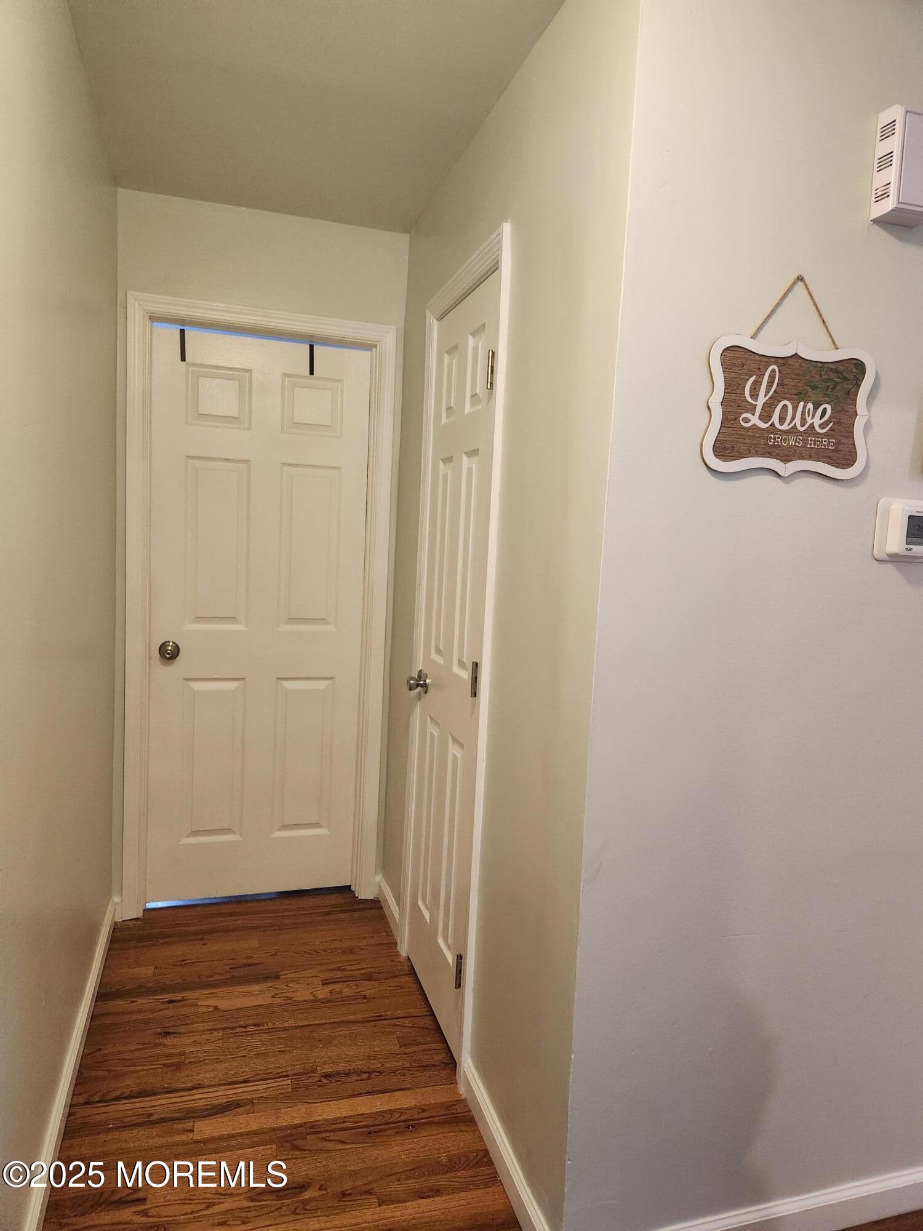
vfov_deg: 73.9
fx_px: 818
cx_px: 462
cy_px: 616
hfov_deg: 58.9
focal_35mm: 23
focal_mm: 5.4
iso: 800
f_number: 1.8
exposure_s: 1/120
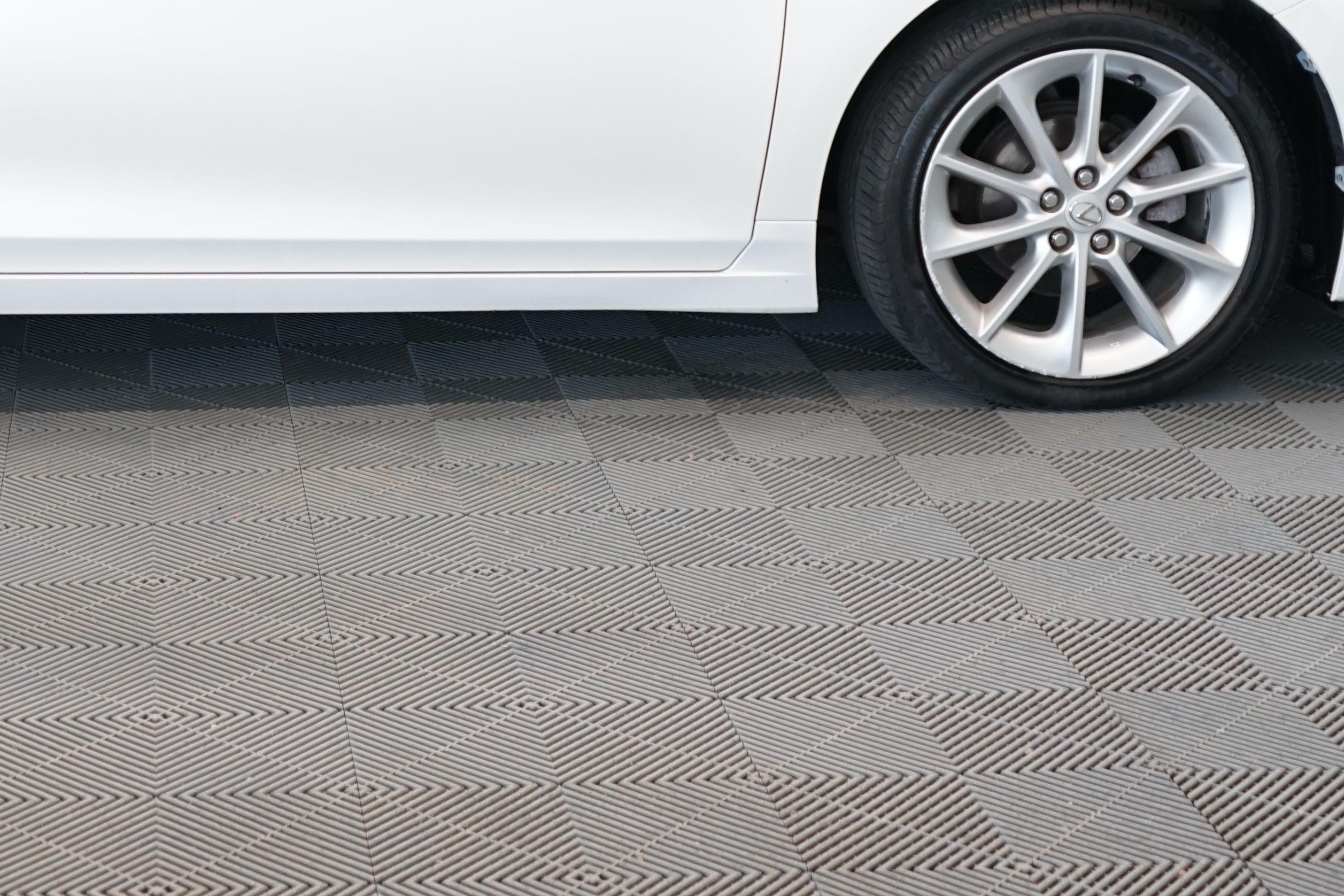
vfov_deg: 17.7
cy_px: -123
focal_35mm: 74
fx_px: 2762
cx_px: 194
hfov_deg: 26.6
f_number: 3.5
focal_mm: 31
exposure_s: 1/30
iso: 500
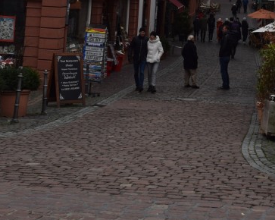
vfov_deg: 15.1
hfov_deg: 20.5
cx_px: 257
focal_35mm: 91
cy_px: -146
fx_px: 743
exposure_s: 1/250
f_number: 8
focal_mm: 23
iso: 280
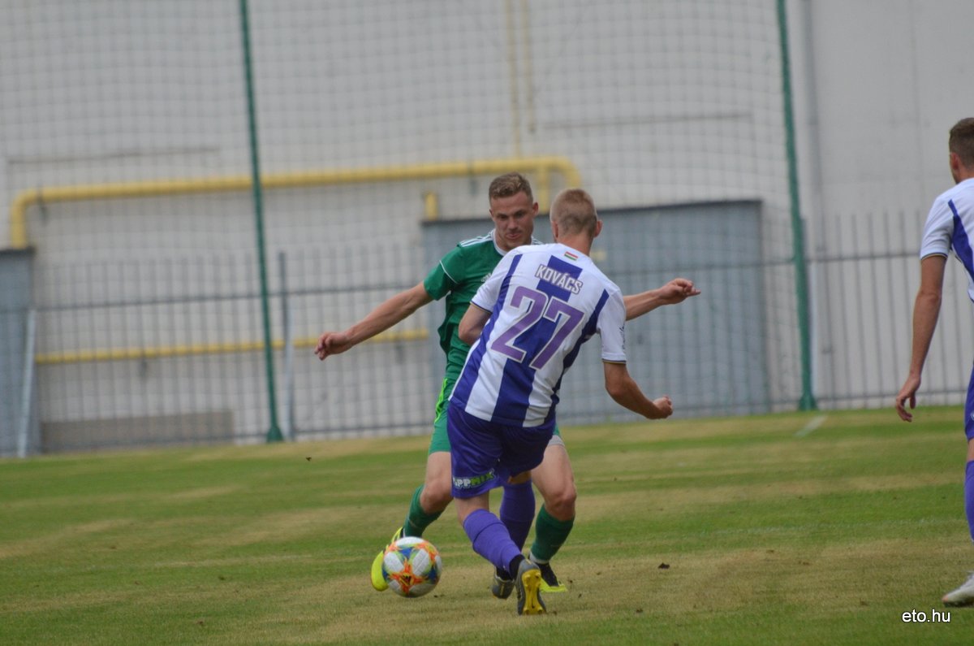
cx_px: 487
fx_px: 12151
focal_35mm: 450
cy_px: 323
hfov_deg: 4.6
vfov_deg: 3.0
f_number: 5.6
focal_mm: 300
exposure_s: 1/1600
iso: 1000
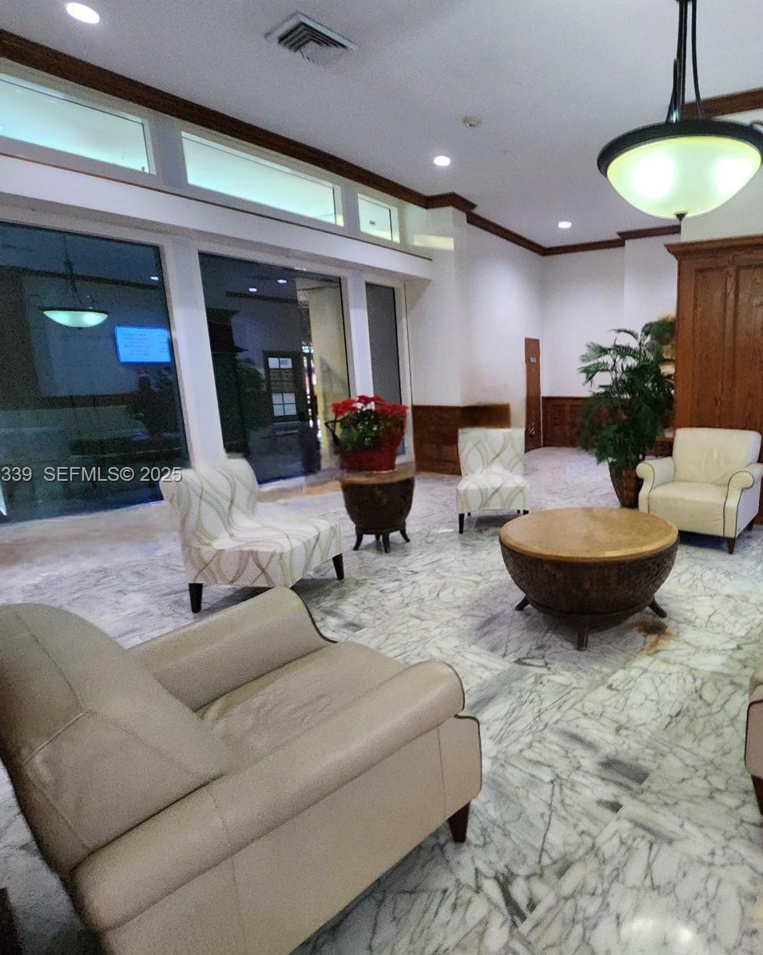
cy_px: 476
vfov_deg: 89.6
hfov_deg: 71.7
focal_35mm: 17
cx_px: 572
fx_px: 480
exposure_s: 1/30
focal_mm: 2.2
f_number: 2.2
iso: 640
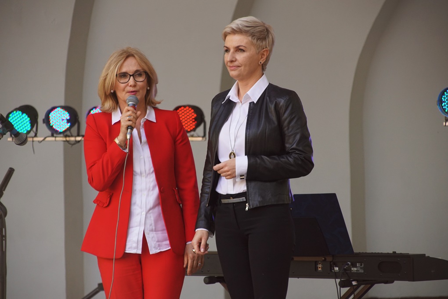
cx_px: 224
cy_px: 150
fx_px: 2240
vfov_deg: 7.6
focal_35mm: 180
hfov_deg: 11.4
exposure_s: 1/200
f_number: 5.6
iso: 500
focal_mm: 120
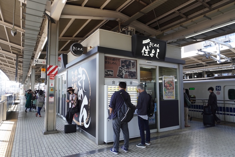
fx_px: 157
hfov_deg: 73.7
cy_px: 78
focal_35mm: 24
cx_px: 118
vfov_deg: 53.2
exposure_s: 1/60
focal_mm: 16
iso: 100
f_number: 5
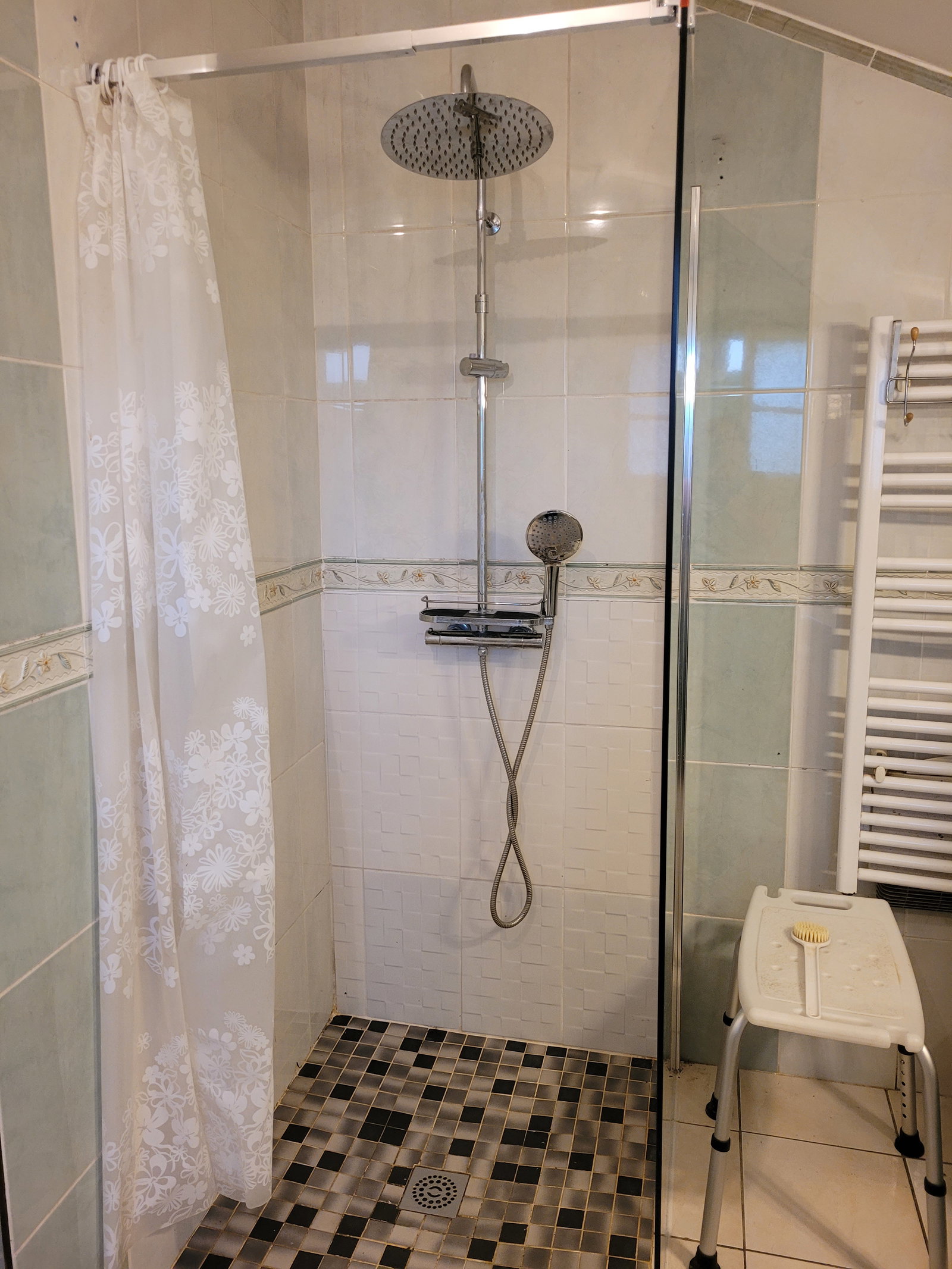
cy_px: 634
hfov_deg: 53.1
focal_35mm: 26
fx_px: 953
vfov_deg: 67.3
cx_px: 476
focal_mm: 5.4
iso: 250
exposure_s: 1/50
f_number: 1.8
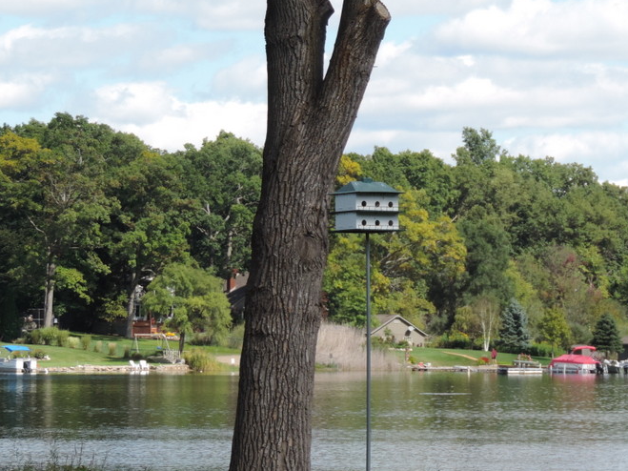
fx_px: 4371
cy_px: 200
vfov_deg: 6.2
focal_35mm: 241
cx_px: 472
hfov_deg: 8.2
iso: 80
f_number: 4.4
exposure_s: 1/320
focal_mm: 27.6
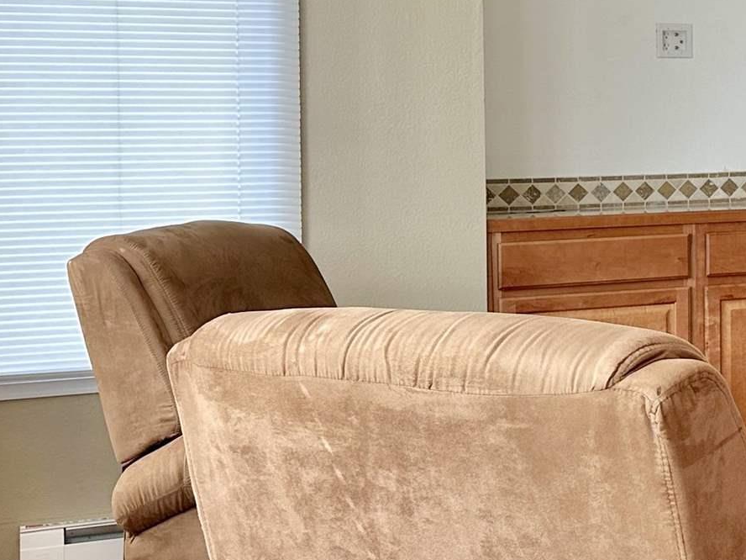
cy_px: 129
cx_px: 1152
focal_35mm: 83
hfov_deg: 20.0
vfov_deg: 17.7
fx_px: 1789
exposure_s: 1/140
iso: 64
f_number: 1.78
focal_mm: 6.86
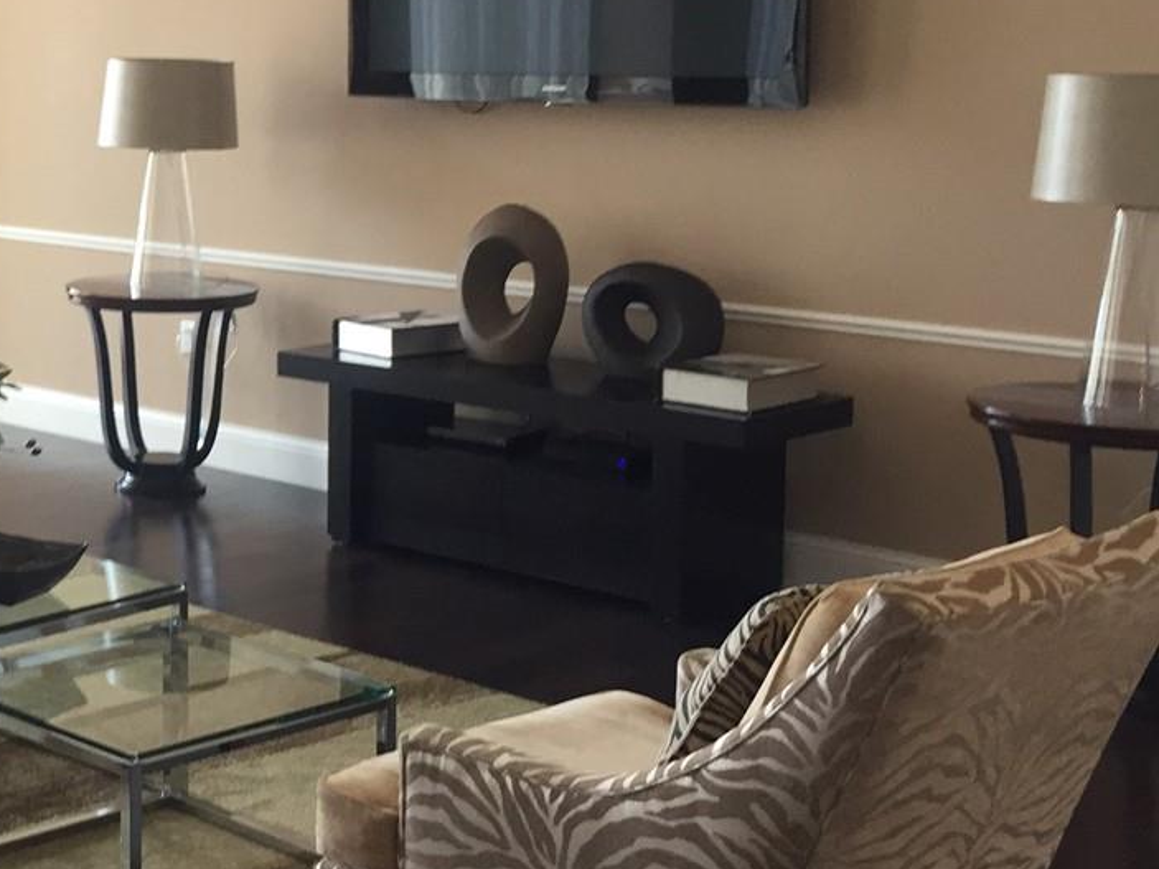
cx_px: -104
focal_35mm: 66
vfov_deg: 22.1
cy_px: 229
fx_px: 2209
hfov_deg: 27.1
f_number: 2.2
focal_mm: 4.15
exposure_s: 1/30
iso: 100
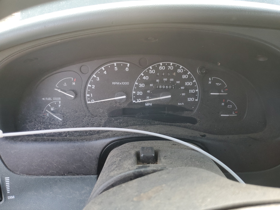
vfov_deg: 53.1
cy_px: 105
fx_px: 210
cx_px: 140
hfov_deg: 67.3
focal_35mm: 26
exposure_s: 1/120
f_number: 1.5
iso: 81
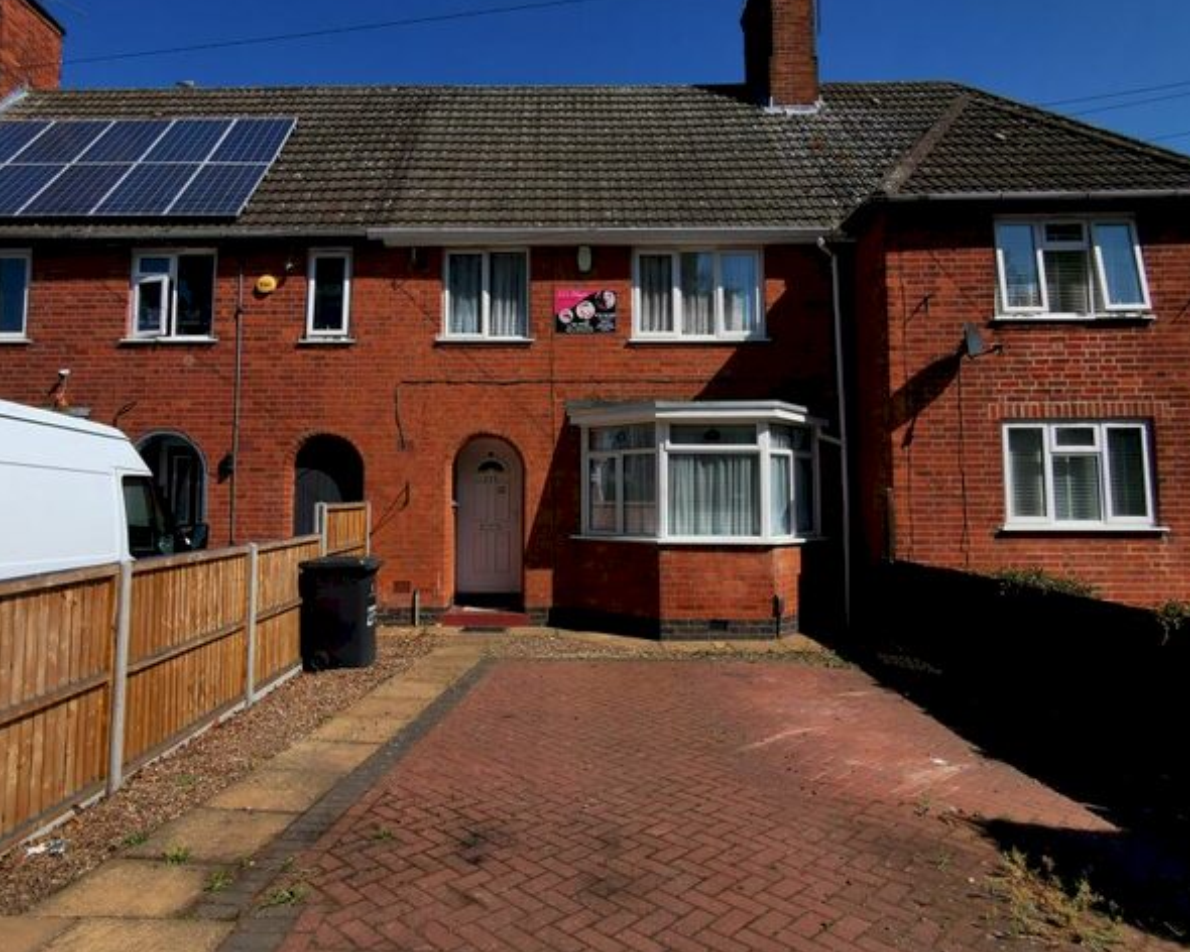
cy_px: 433
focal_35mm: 22
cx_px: 539
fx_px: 775
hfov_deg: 74.9
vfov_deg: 63.0
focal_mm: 2.35
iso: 50
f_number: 2.2
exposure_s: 1/1458
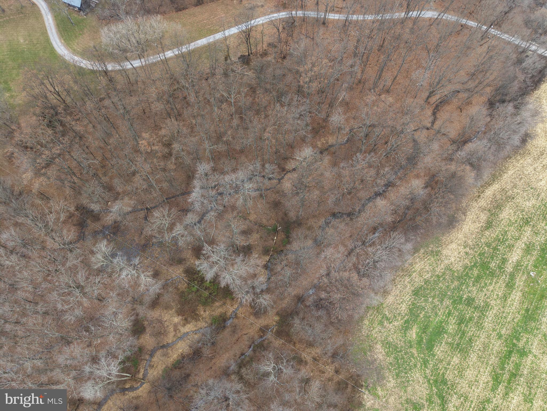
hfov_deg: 71.6
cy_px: 206
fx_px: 379
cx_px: 274
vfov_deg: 56.8
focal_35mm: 24
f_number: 1.8
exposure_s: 1/125
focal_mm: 8.67
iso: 100
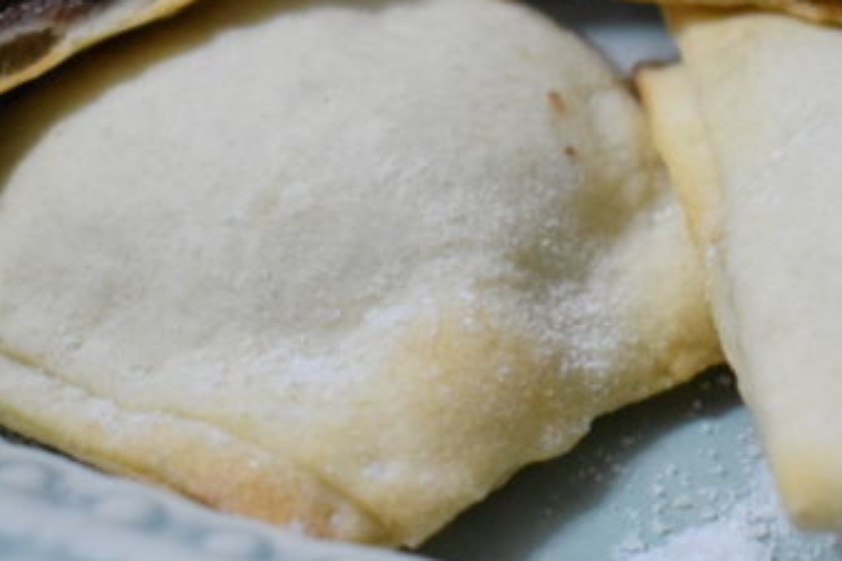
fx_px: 3707
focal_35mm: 159
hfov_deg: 12.8
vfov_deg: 8.6
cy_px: -118
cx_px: 857
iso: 3200
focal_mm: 35
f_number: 4.5
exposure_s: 1/125
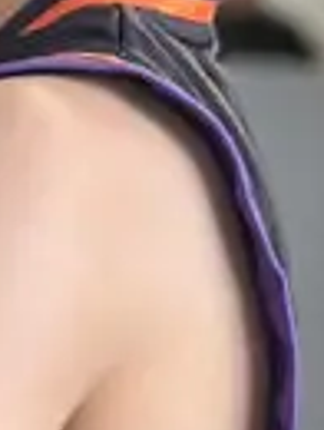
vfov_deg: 5.2
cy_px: 351
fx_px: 4690
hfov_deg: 3.8
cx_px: -625
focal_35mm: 377
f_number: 1.78
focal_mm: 6.86
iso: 64
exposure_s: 1/50
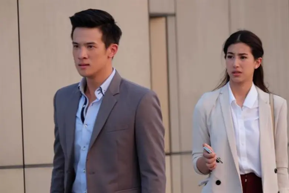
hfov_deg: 7.5
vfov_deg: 5.0
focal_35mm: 273
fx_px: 2191
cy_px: 96
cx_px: 144
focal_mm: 181.9
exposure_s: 1/125
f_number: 6.4
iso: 400
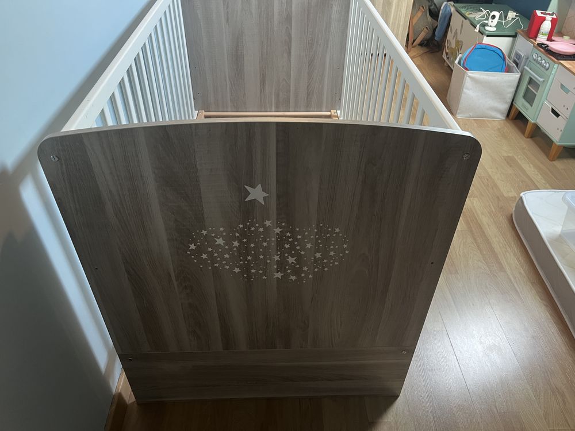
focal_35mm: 26
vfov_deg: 53.1
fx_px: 432
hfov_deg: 67.3
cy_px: 216
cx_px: 288
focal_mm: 5.1
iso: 250
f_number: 1.6
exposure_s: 1/50
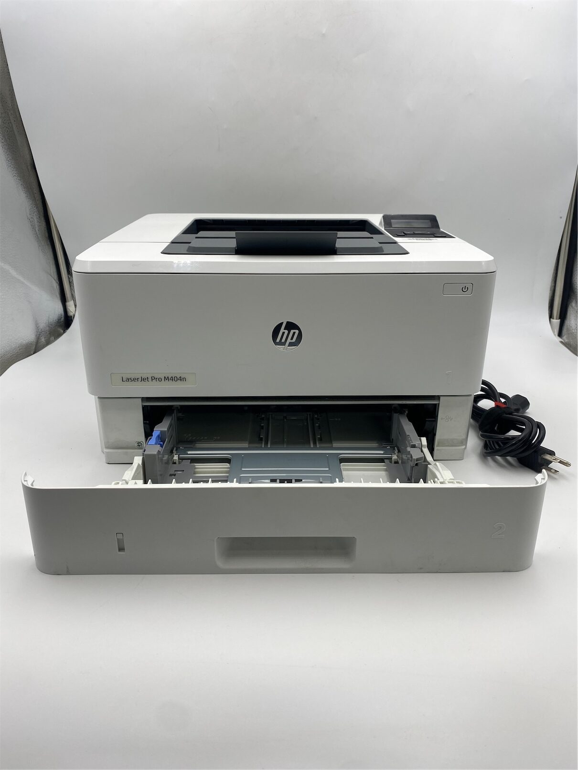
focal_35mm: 26
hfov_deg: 53.1
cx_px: 289
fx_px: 579
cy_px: 385
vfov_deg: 67.3
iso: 32
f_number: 1.8
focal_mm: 4.25
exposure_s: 1/169
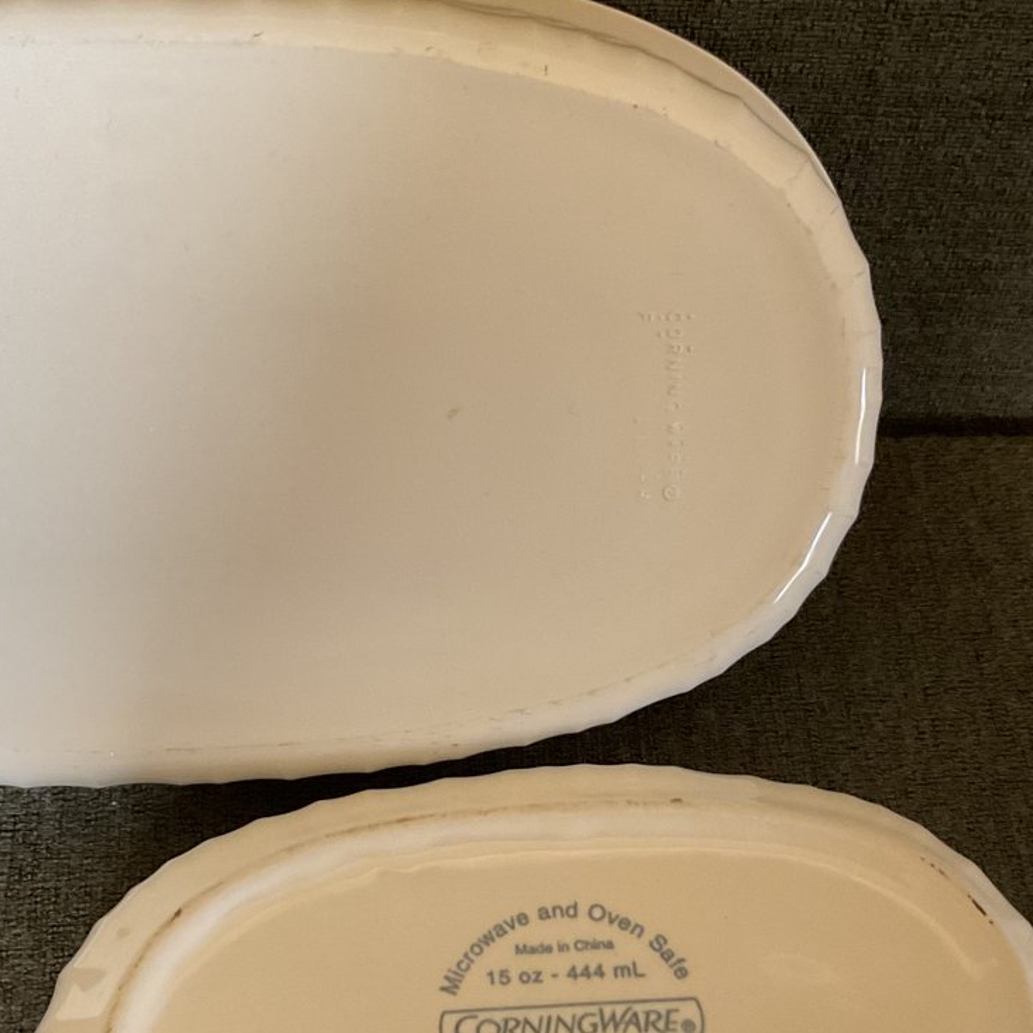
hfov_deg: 32.2
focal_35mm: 53
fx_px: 1789
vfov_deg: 32.0
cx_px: 520
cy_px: 684
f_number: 1.8
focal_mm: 3
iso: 160
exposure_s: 1/50
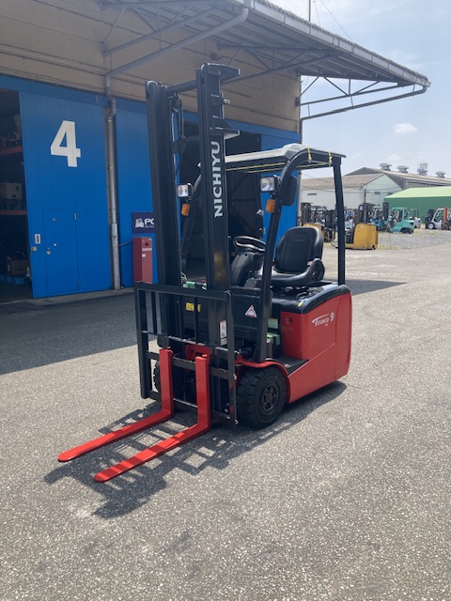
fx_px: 486
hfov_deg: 49.7
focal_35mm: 28
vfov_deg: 63.4
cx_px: 226
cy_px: 300
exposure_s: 1/917
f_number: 1.8
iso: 20
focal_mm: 3.99
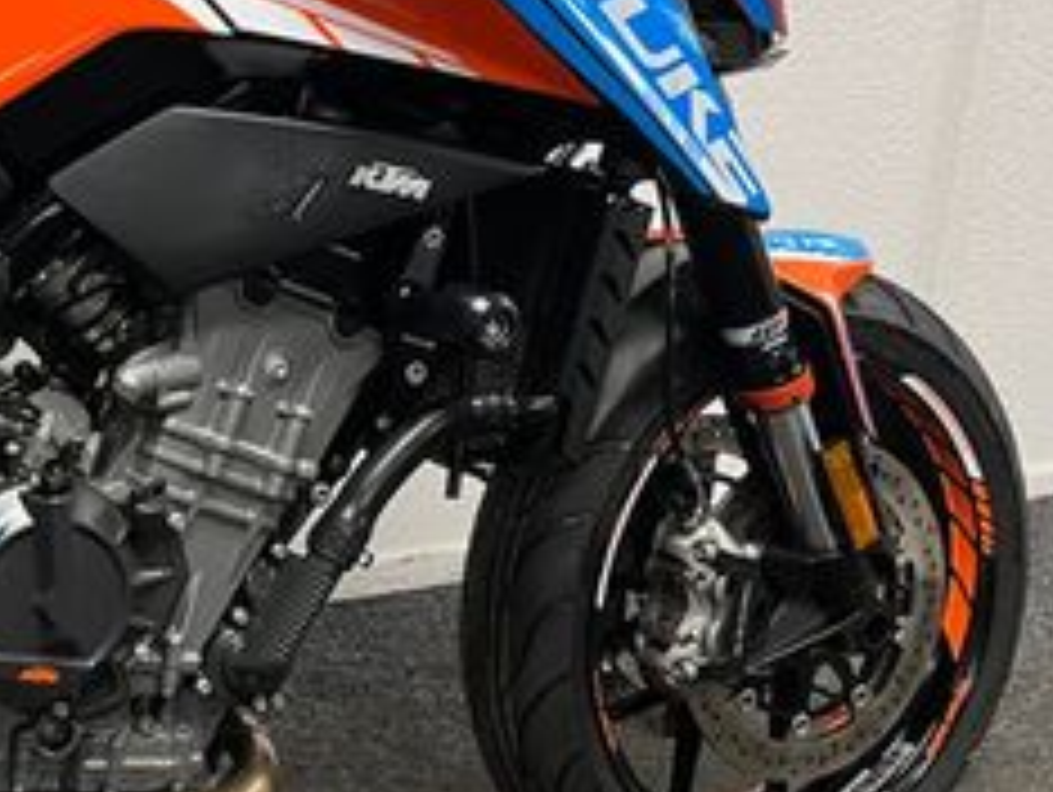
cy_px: 333
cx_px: -234
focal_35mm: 71
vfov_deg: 20.7
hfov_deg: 24.6
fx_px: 2162
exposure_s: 1/50
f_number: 1.6
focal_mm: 5.1
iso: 100
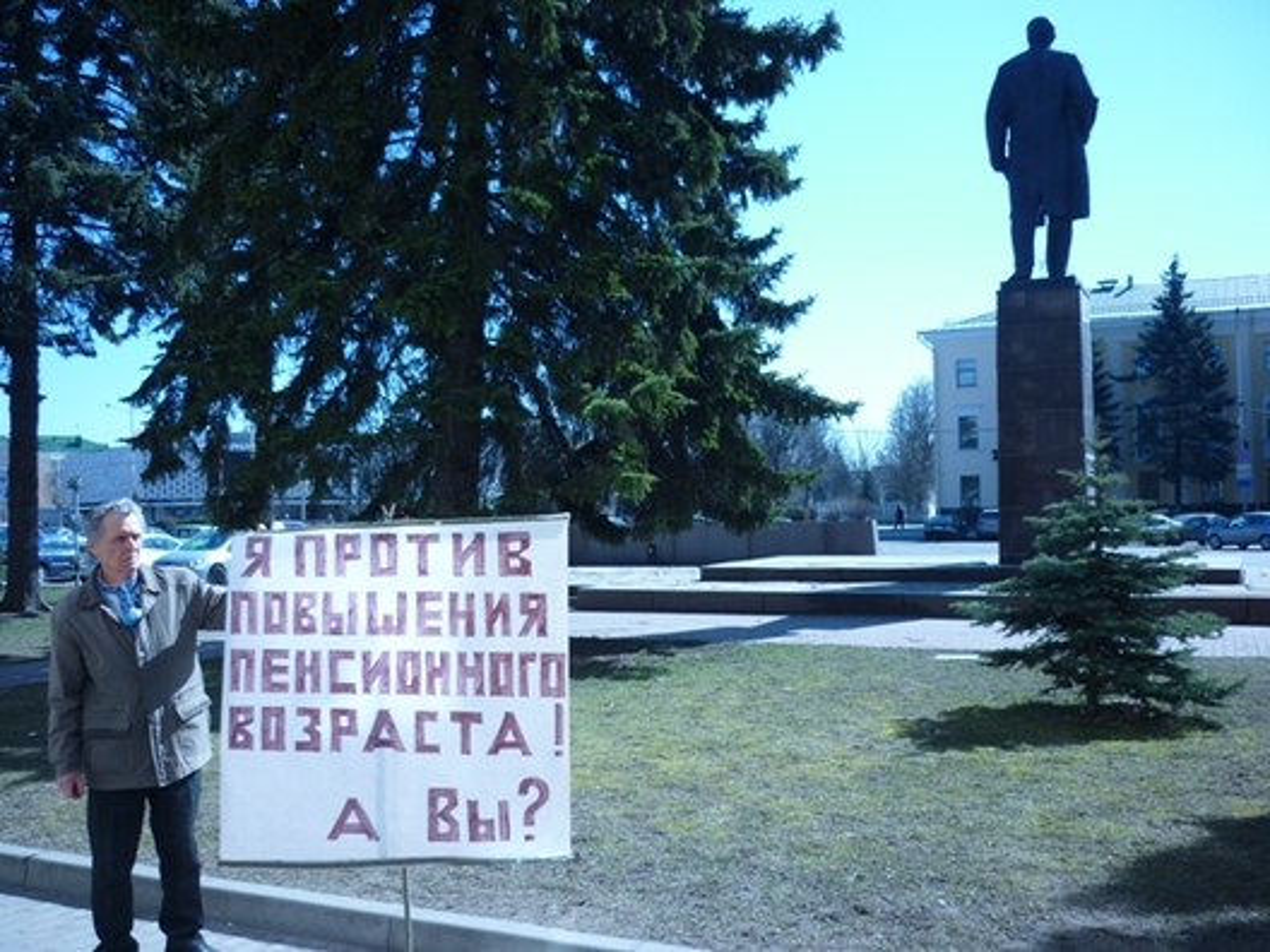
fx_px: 1211
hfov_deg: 55.4
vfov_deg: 42.9
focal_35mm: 33
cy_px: 476
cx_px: 635
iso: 80
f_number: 2.8
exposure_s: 1/640
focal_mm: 5.5
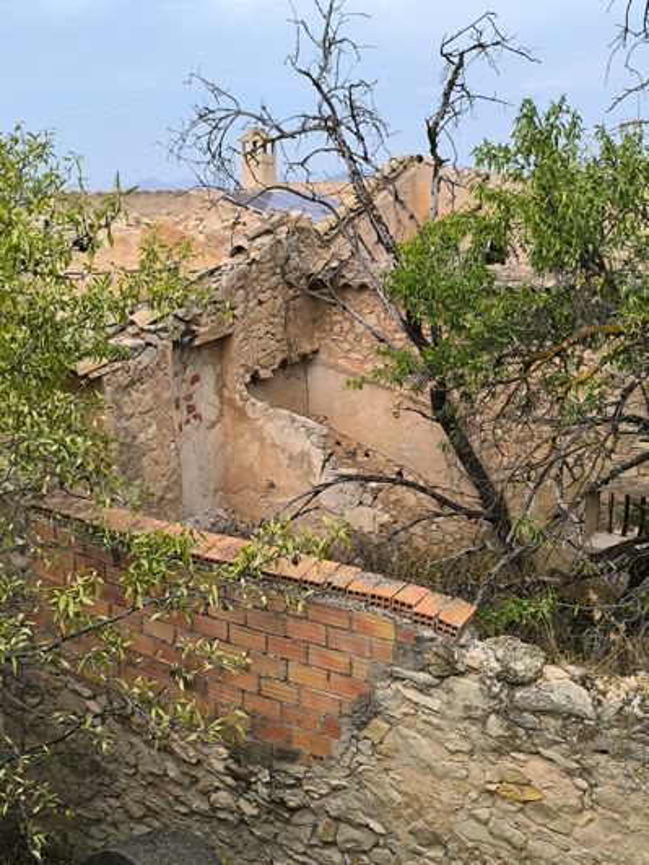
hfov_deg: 42.9
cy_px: 432
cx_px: 324
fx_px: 825
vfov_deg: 55.4
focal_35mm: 33
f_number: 1.65
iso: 50
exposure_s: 1/560
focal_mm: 6.14
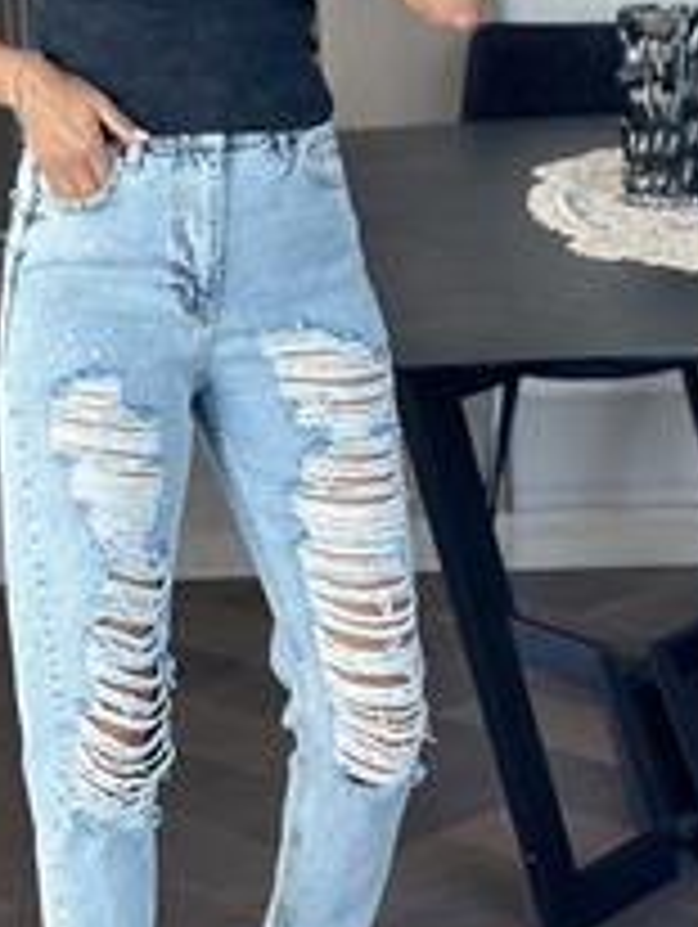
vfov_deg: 16.6
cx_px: 180
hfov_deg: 12.5
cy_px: 315
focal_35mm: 118
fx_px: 3166
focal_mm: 6.86
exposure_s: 1/88
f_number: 1.78
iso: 125
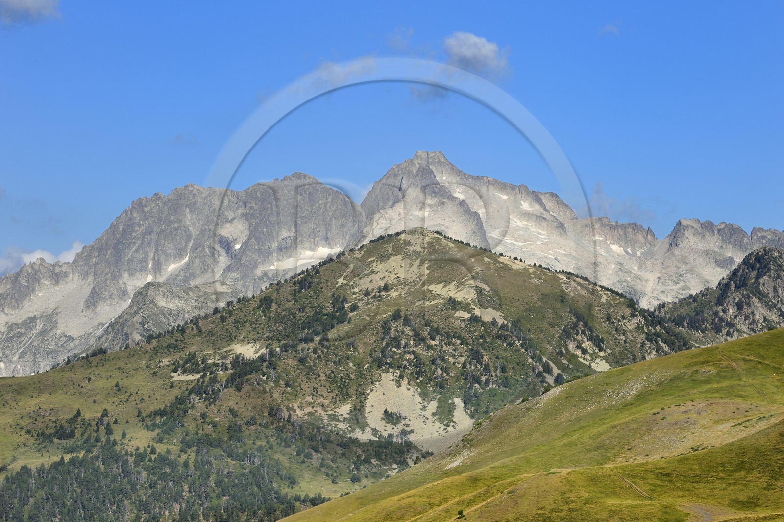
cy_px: 261
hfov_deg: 15.8
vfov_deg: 10.5
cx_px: 392
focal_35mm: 130
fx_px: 2830
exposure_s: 1/640
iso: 200
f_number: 8
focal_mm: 130
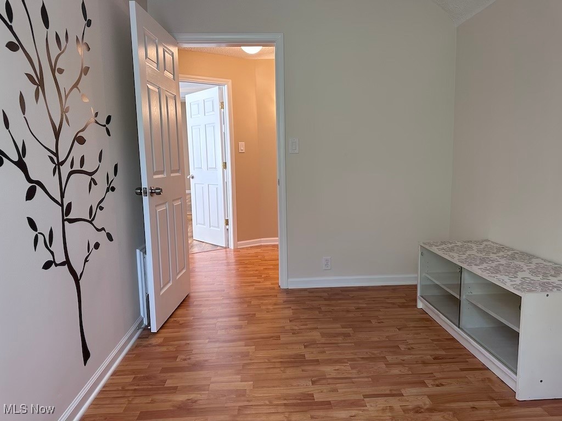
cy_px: 210
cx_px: 281
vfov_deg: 56.8
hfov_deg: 71.6
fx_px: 390
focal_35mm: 24
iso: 200
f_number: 1.78
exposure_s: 1/60
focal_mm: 6.86
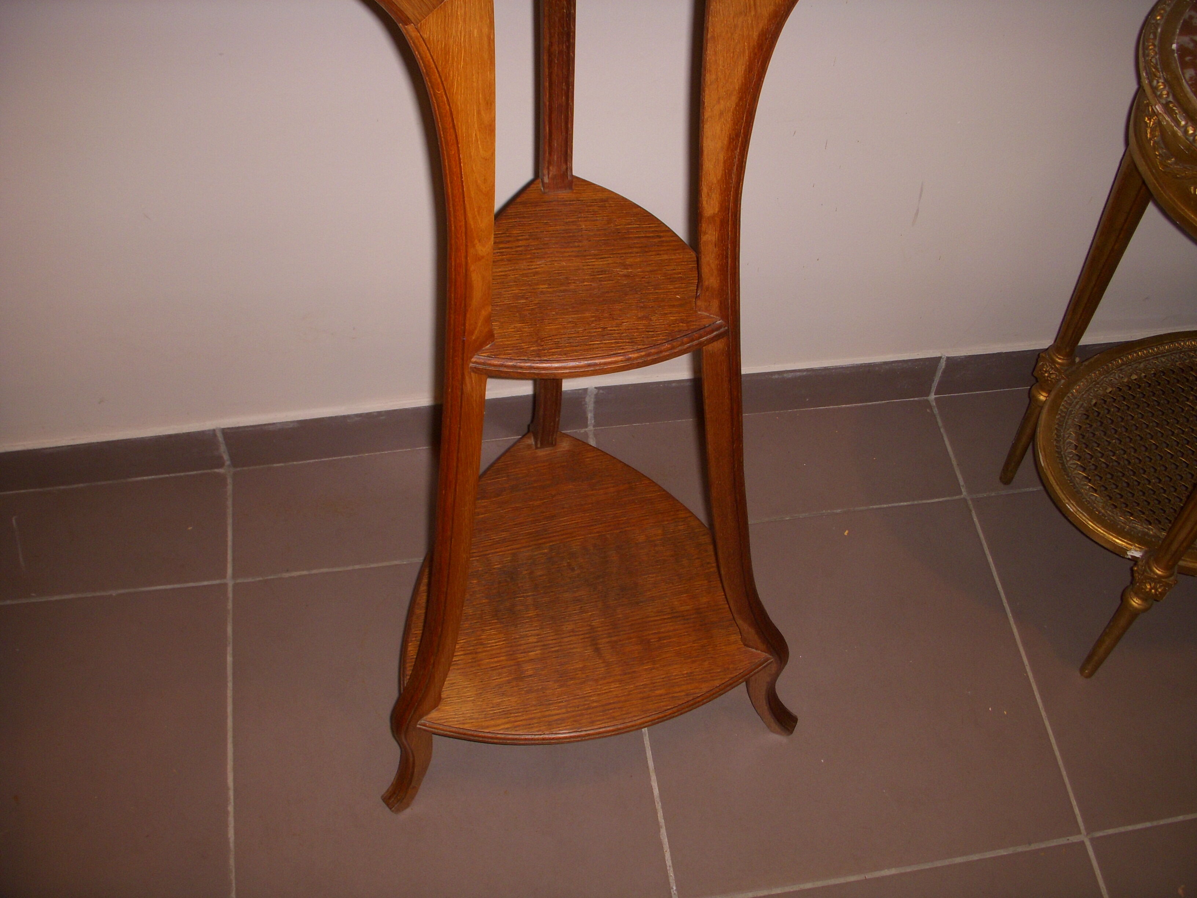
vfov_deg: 37.7
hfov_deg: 49.0
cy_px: 449
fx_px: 1314
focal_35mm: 38
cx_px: 598
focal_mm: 6.3
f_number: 3.3
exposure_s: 1/40
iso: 125
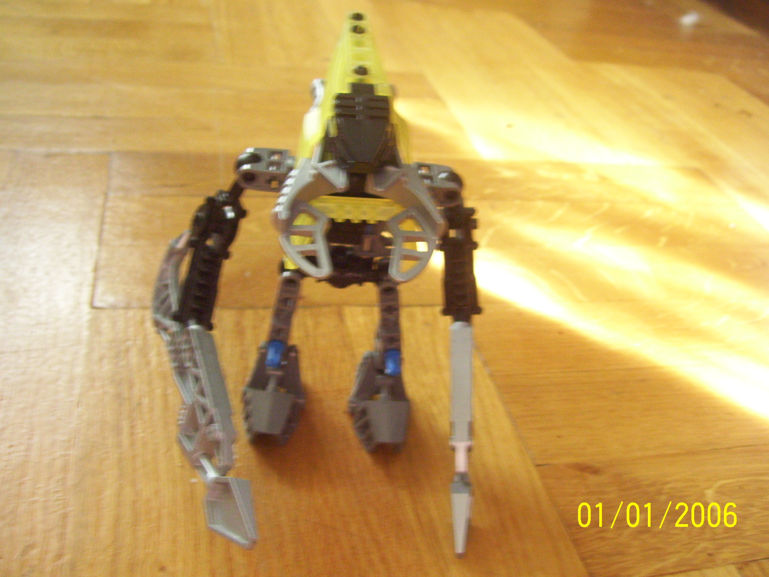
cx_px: 384
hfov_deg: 50.1
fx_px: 822
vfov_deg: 38.7
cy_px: 292
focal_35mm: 37
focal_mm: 6
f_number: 2.7
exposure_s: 1/8
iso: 400
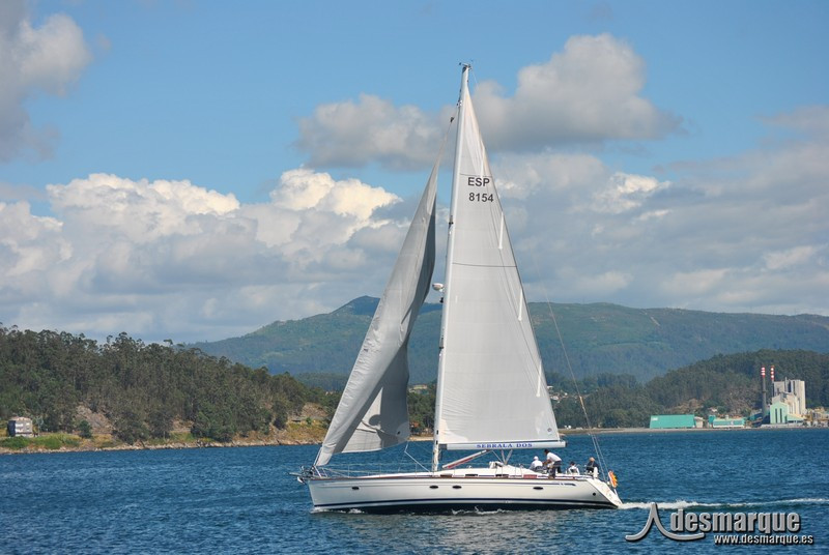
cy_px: 278
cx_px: 414
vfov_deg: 12.2
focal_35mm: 112
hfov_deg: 18.2
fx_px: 2594
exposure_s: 1/640
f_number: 6.3
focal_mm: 75
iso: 100
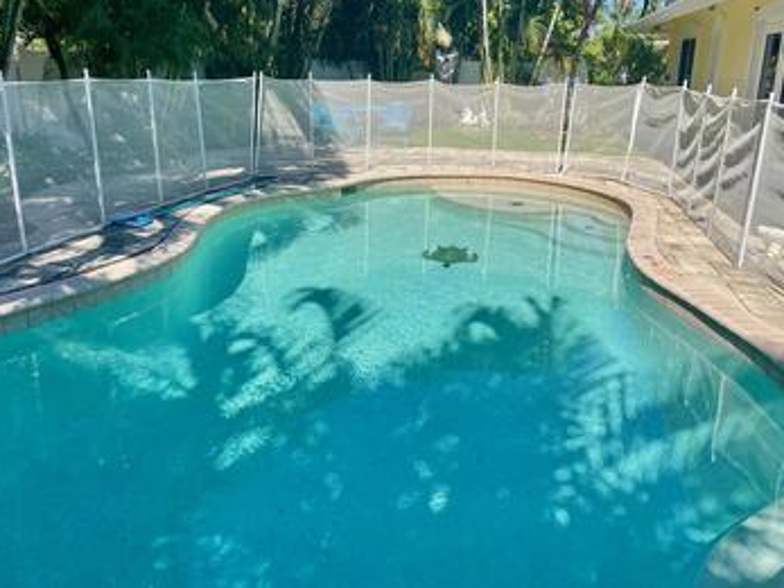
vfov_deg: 46.6
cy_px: 251
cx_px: 368
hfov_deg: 59.9
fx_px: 679
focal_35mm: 30
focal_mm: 4.2
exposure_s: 1/3509
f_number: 1.6
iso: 32
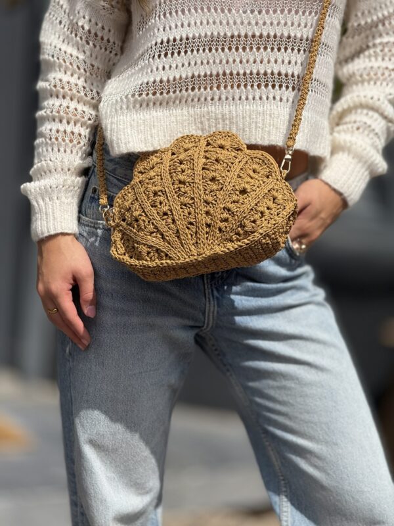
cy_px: 263
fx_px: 1821
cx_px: 197
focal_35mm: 120
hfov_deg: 12.3
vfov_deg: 16.4
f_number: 2.8
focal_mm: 15.66
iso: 50
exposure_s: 1/1969
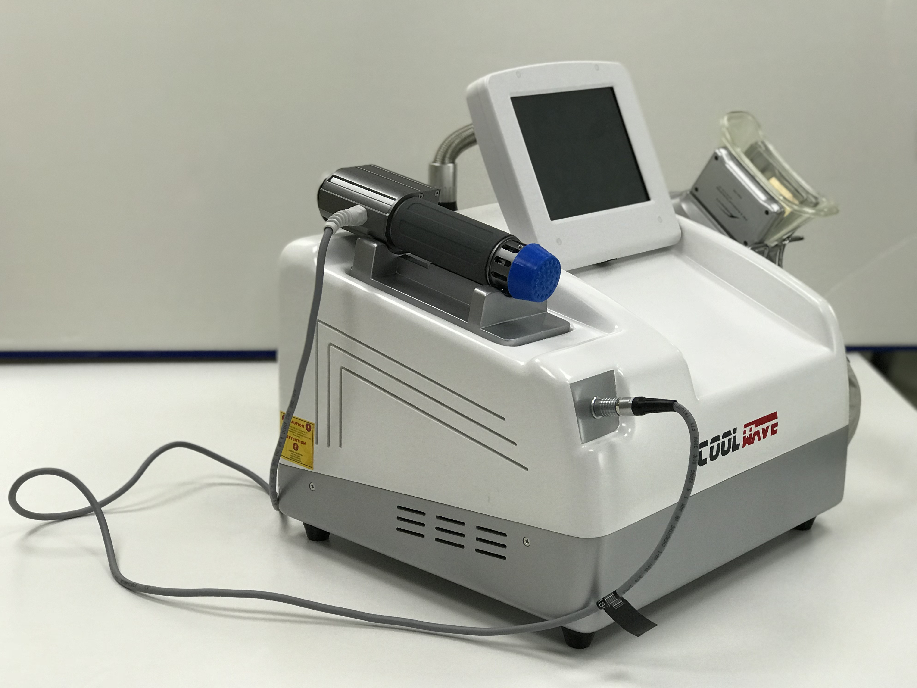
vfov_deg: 25.2
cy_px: 349
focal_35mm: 58
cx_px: 451
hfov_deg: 33.2
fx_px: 1537
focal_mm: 6.6
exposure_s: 1/50
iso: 50
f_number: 2.8
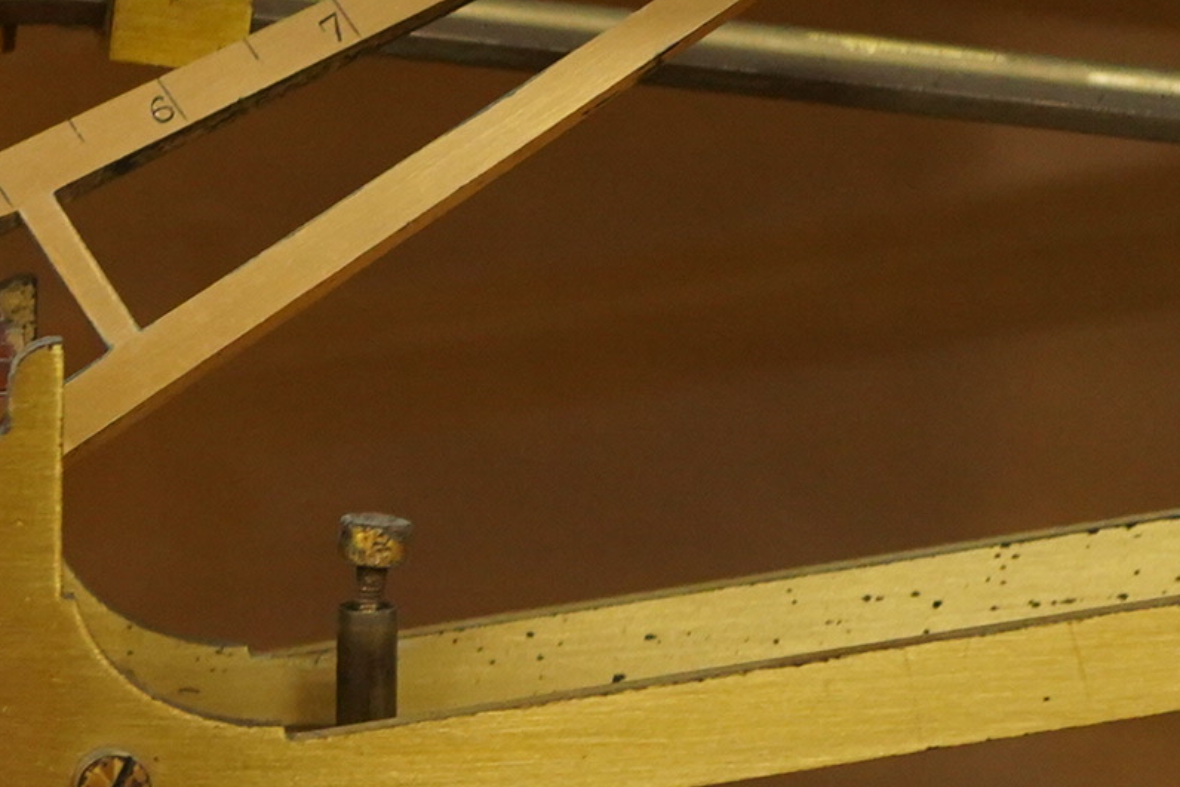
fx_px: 7179
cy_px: 811
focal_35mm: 219
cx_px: -758
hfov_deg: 9.1
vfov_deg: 6.3
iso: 4000
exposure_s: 1/160
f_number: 5
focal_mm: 58
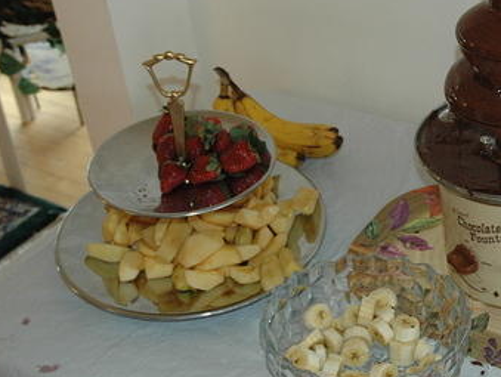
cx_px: 433
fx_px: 984
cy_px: 104
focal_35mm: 68
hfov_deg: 27.7
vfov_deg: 21.5
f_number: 4.5
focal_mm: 25
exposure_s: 1/60
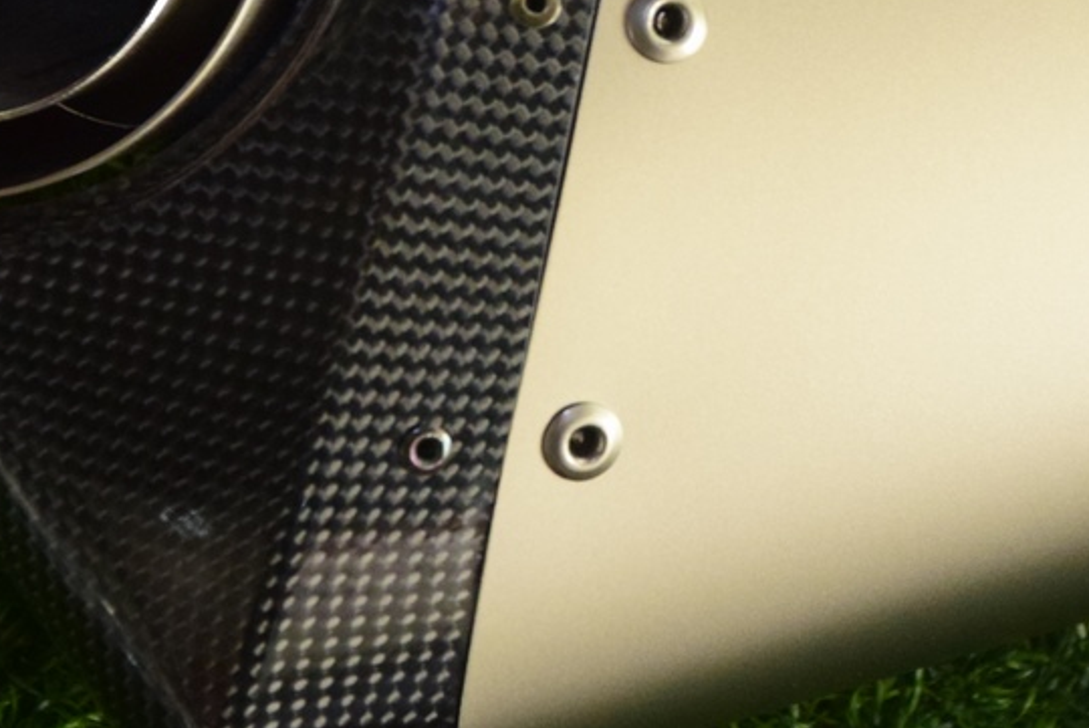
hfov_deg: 6.6
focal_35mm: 311
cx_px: 680
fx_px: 9415
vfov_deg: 4.4
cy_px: -30
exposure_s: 1/80
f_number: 4
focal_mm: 70
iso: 2000
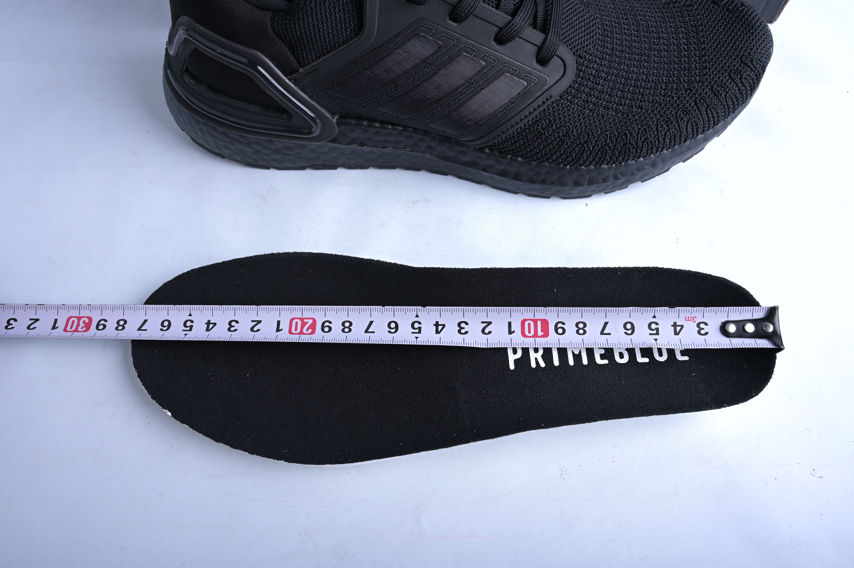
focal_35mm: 30
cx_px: 427
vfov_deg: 43.6
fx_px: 711
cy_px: 284
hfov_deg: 62.0
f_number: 10
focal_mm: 30
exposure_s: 1/200
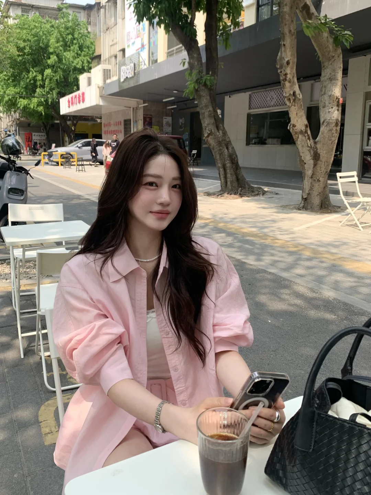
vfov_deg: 67.3
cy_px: 248
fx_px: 372
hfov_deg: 53.1
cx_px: 186
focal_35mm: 26
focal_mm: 4.25
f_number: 1.8
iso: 25
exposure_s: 1/485
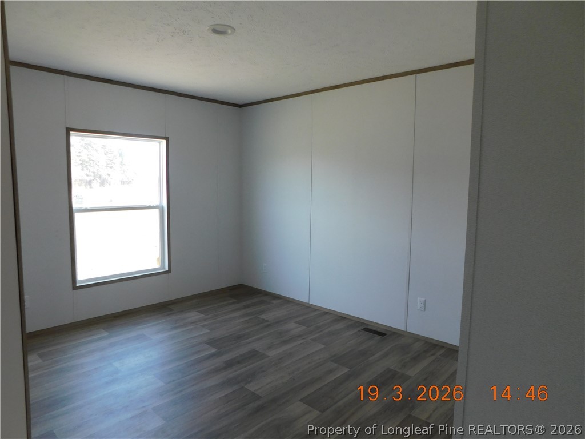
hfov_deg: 73.9
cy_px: 220
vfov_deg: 58.9
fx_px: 389
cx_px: 292
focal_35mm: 23
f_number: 3
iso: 125
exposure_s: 1/60
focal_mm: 4
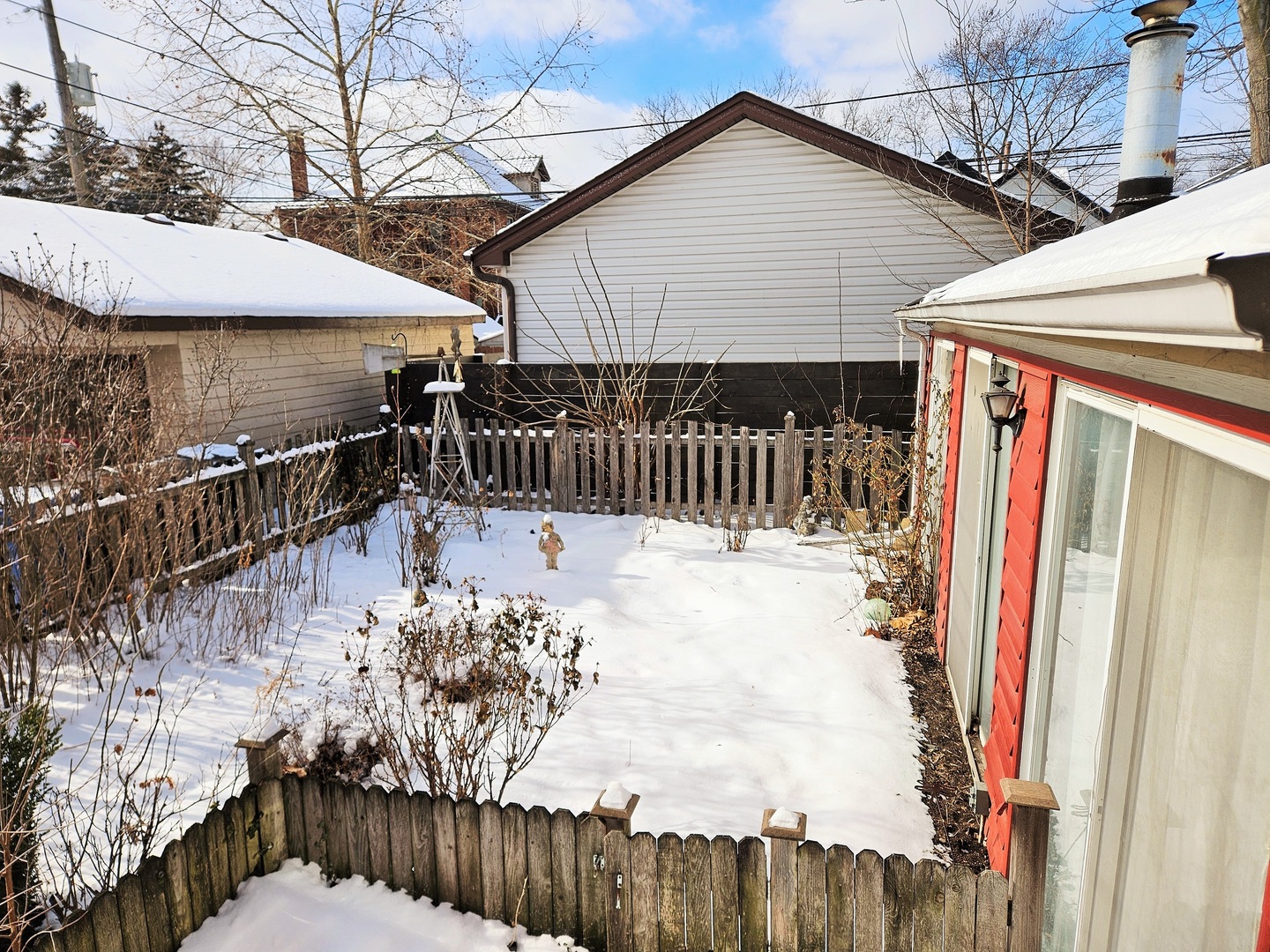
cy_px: 476
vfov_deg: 58.9
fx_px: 844
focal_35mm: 23
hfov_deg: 73.9
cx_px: 635
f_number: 1.8
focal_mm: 5.4
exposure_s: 1/2404
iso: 25
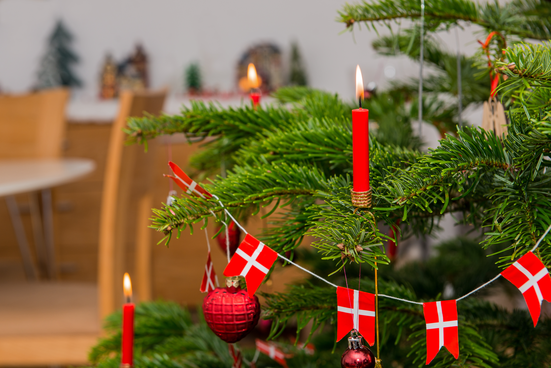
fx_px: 1010
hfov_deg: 30.5
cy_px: 184
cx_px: 276
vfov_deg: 20.6
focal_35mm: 66
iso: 100
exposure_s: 1/60
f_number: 7.1
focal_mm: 66
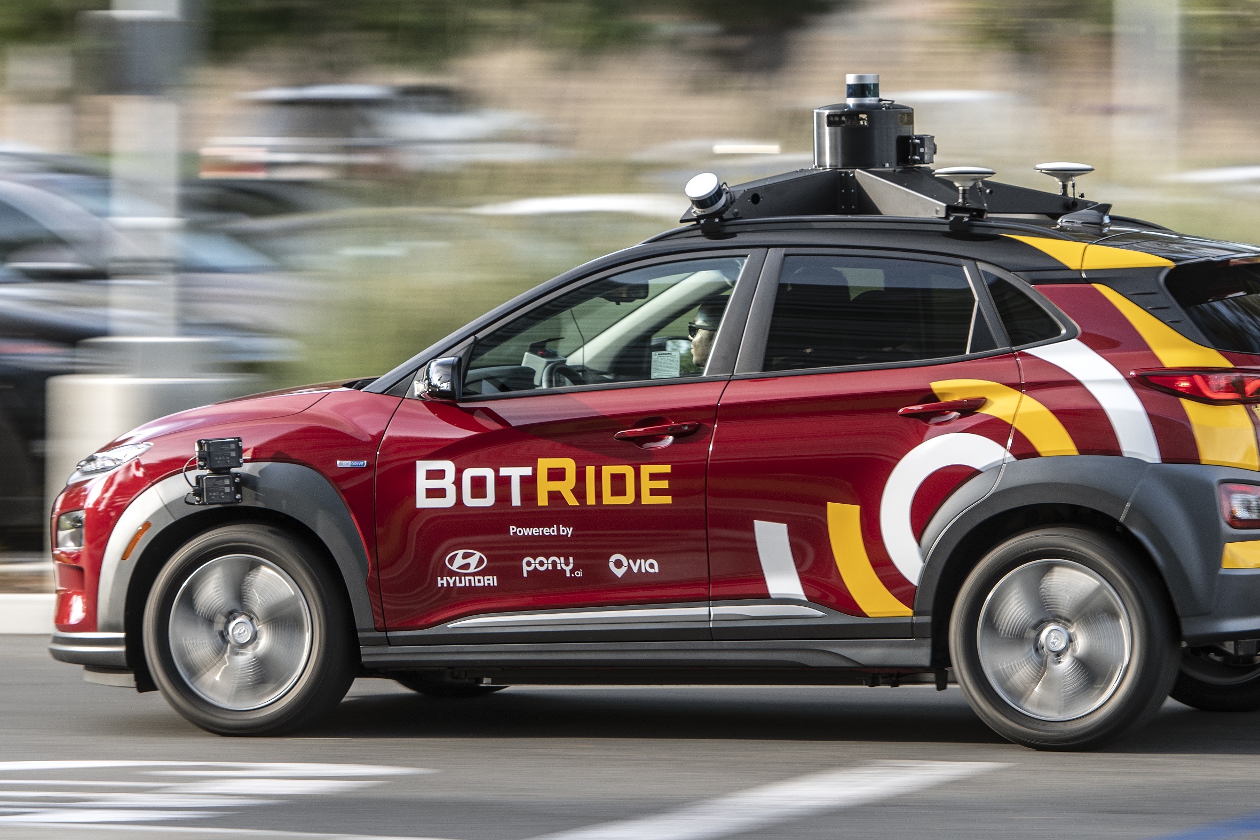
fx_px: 8259
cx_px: 716
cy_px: 221
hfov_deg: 8.7
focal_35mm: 236
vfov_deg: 5.8
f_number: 5
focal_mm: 135
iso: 64
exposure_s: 1/40
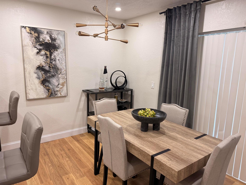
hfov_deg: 71.6
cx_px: 123
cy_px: 92
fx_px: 171
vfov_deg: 56.8
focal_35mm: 24
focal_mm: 6.76
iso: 160
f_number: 1.78
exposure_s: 1/120
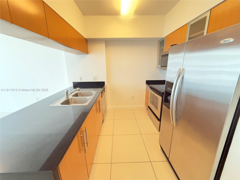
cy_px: 90
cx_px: 120
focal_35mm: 14
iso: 800
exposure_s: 1/60
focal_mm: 2.22
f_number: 2.2
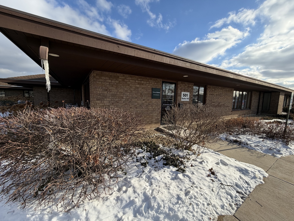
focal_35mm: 14
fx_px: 119
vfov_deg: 85.7
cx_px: 147
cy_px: 110
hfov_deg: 102.1
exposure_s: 1/770
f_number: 2.2
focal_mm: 2.22
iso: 32
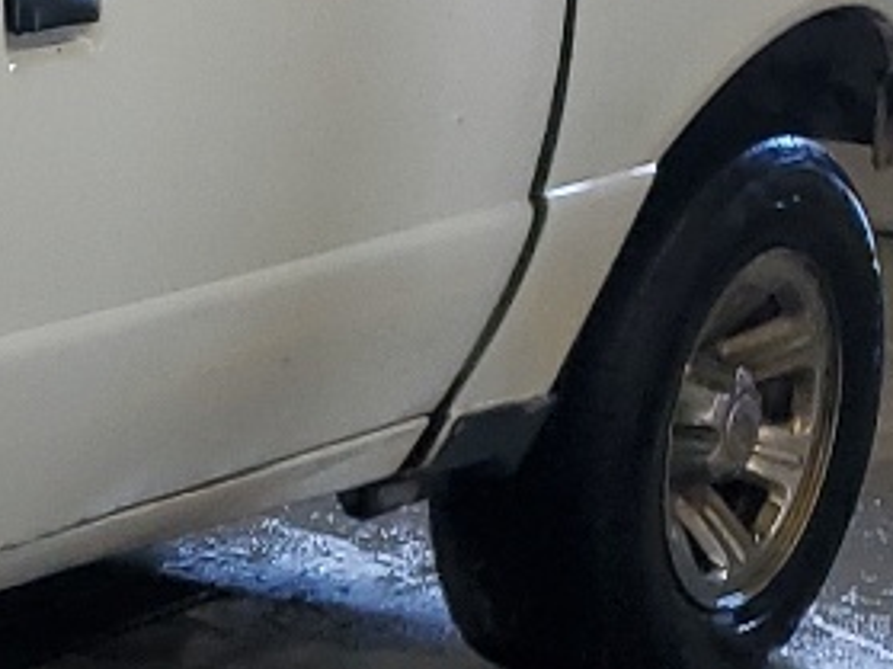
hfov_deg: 10.7
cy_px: 336
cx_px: -1440
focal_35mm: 149
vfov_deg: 10.0
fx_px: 3842
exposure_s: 1/120
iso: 56
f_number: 1.5
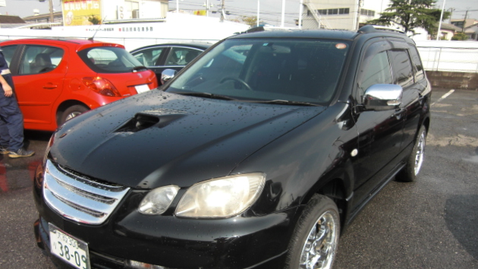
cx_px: 237
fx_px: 393
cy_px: 181
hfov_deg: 62.6
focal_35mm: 31
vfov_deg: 37.3
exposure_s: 1/800
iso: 50
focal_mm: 4.9
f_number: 2.6
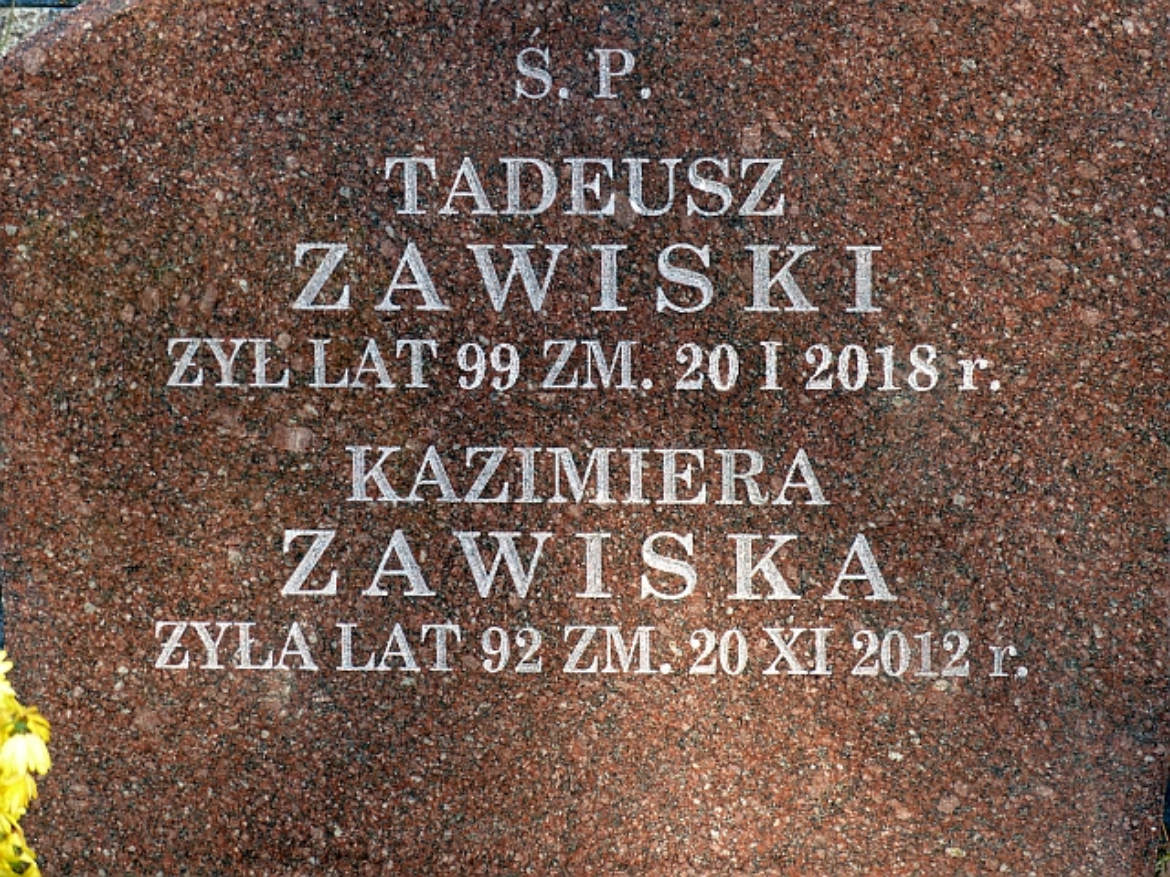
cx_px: 585
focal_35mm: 128
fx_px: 4326
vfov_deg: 11.6
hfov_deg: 15.4
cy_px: 438
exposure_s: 1/125
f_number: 3.5
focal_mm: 23.1
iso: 100
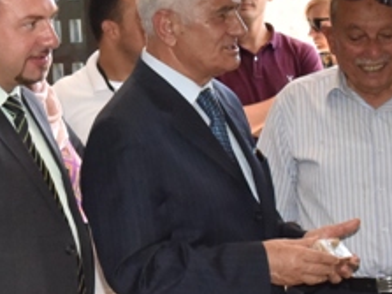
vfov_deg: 9.9
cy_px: 126
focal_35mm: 150
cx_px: -9
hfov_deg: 13.0
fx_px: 1698
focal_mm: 34
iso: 2500
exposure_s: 1/250
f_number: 11
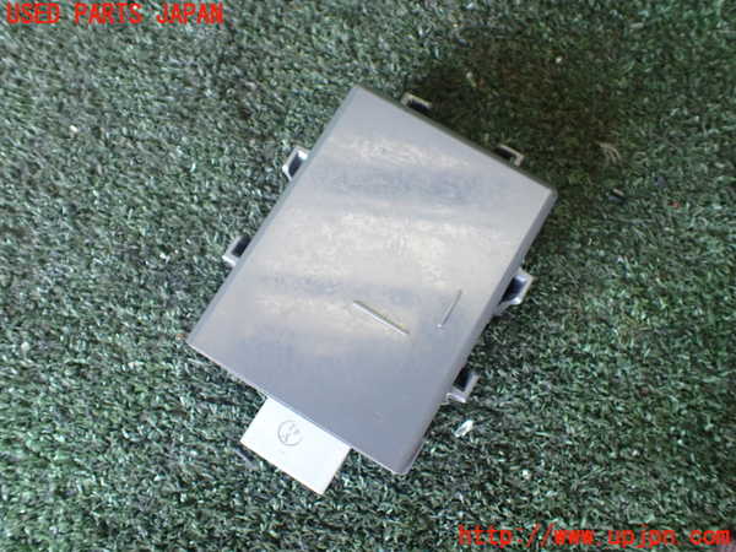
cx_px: 368
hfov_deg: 60.0
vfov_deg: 46.8
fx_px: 638
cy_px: 276
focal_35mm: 30
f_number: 2.3
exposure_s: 1/50
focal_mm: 5.4
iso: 800
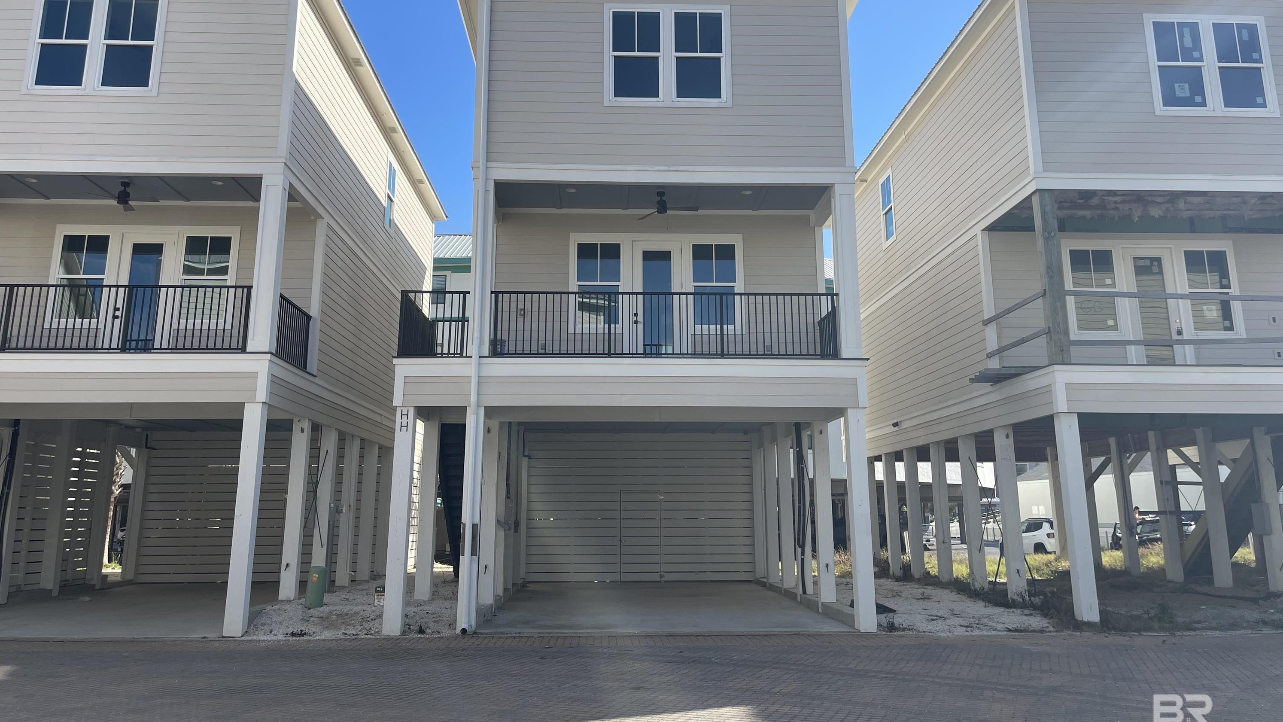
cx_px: 631
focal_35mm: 28
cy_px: 290
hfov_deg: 67.9
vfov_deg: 41.3
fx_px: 953
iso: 32
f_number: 1.6
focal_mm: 5.1
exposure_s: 1/2597
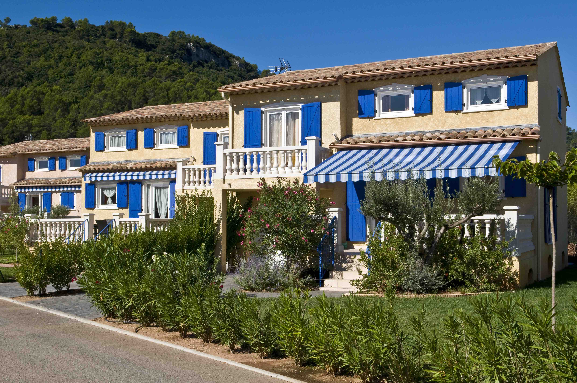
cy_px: 192
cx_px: 288
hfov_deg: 43.7
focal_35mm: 45
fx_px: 720
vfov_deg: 29.8
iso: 200
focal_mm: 30
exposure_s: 1/200
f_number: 16
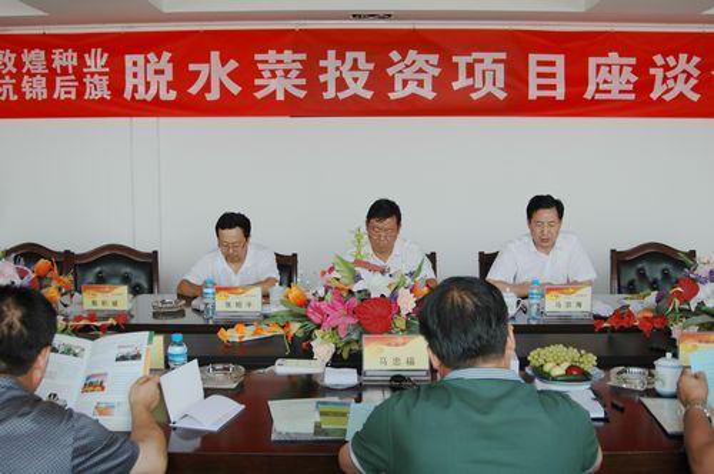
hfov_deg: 53.2
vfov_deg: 36.8
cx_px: 357
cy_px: 237
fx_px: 713
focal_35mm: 36
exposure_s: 1/80
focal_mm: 24
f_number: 4.5
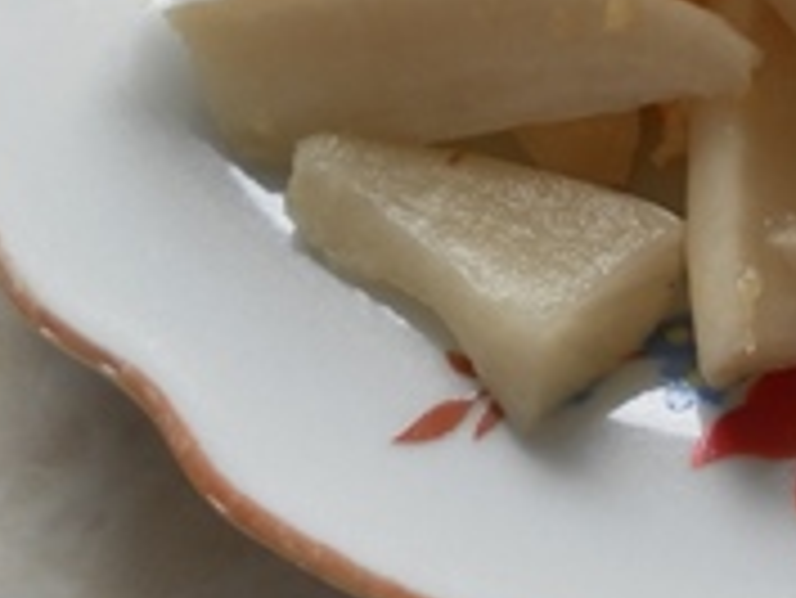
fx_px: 1634
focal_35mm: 71
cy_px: -112
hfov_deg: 25.8
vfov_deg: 19.6
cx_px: 823
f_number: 3.2
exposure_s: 1/80
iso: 80
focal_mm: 4.9
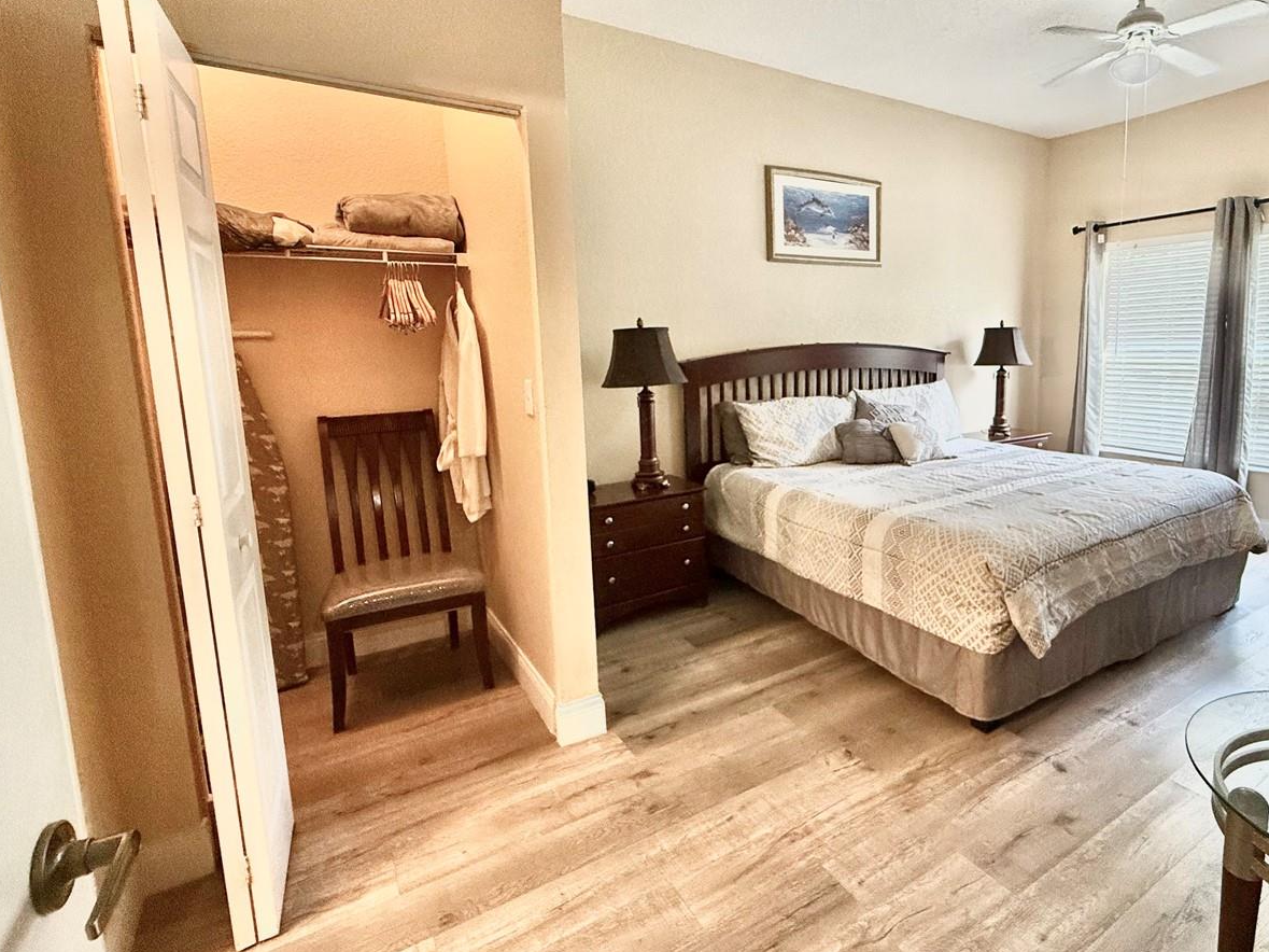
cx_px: 805
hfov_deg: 82.8
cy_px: 432
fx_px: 696
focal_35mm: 19
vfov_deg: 68.5
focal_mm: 2.22
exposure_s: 1/120
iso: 200
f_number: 2.2
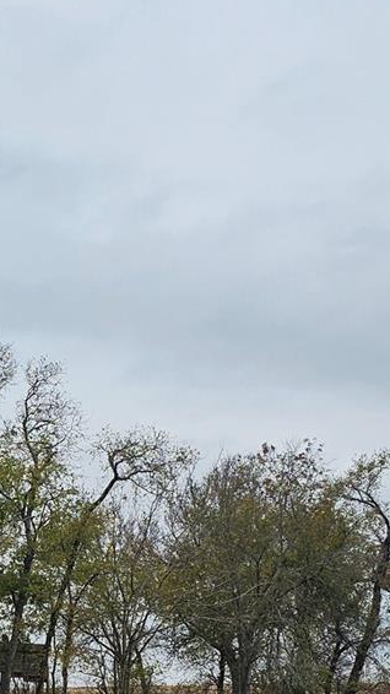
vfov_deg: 30.0
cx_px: -76
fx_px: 1251
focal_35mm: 68
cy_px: 596
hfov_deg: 17.0
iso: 10
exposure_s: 1/499
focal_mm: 6.3
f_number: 1.7
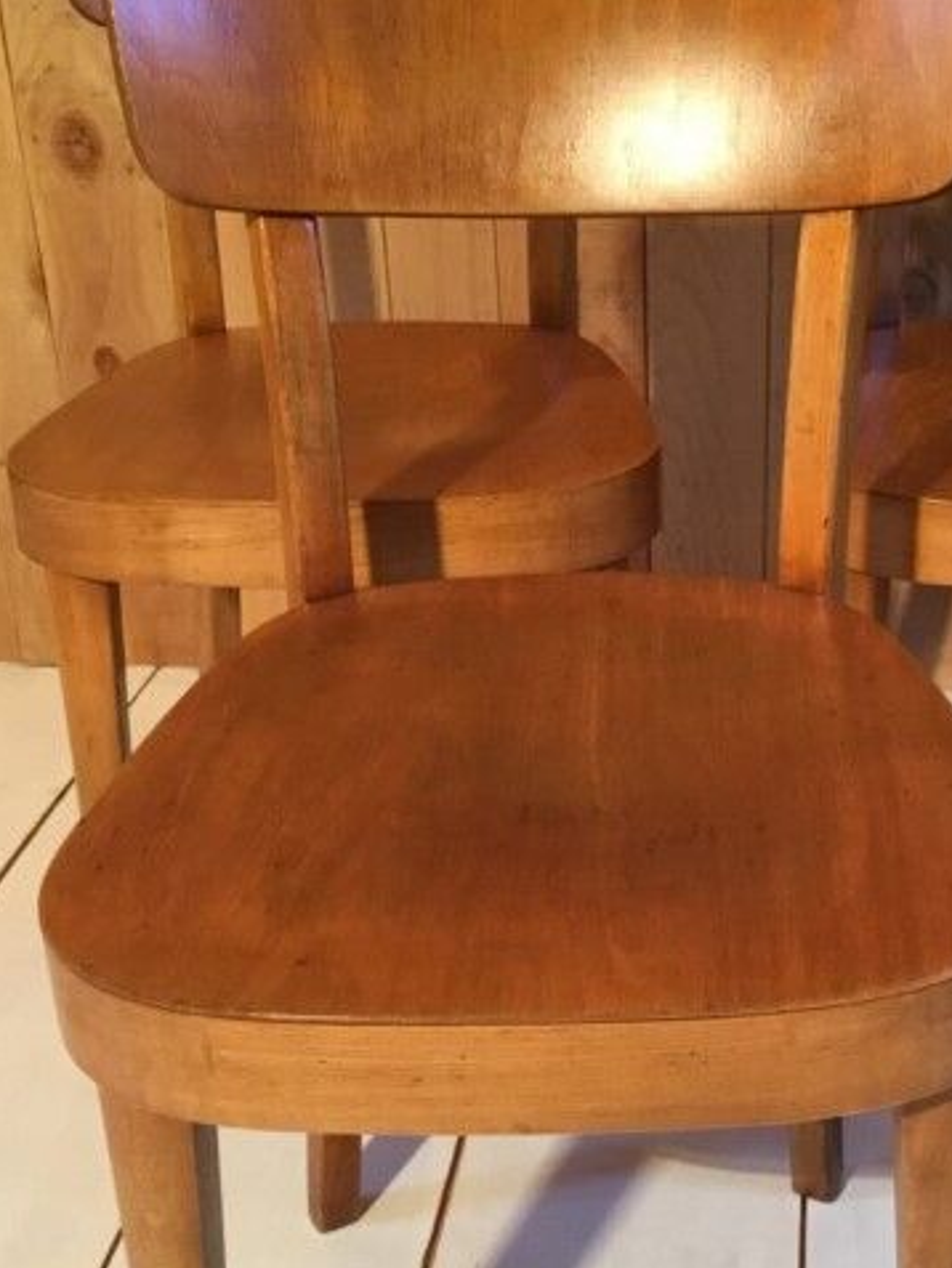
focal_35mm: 52
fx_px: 1906
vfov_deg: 36.7
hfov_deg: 27.8
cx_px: 657
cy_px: 763
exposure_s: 1/33
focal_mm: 3.3
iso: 200
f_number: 2.4
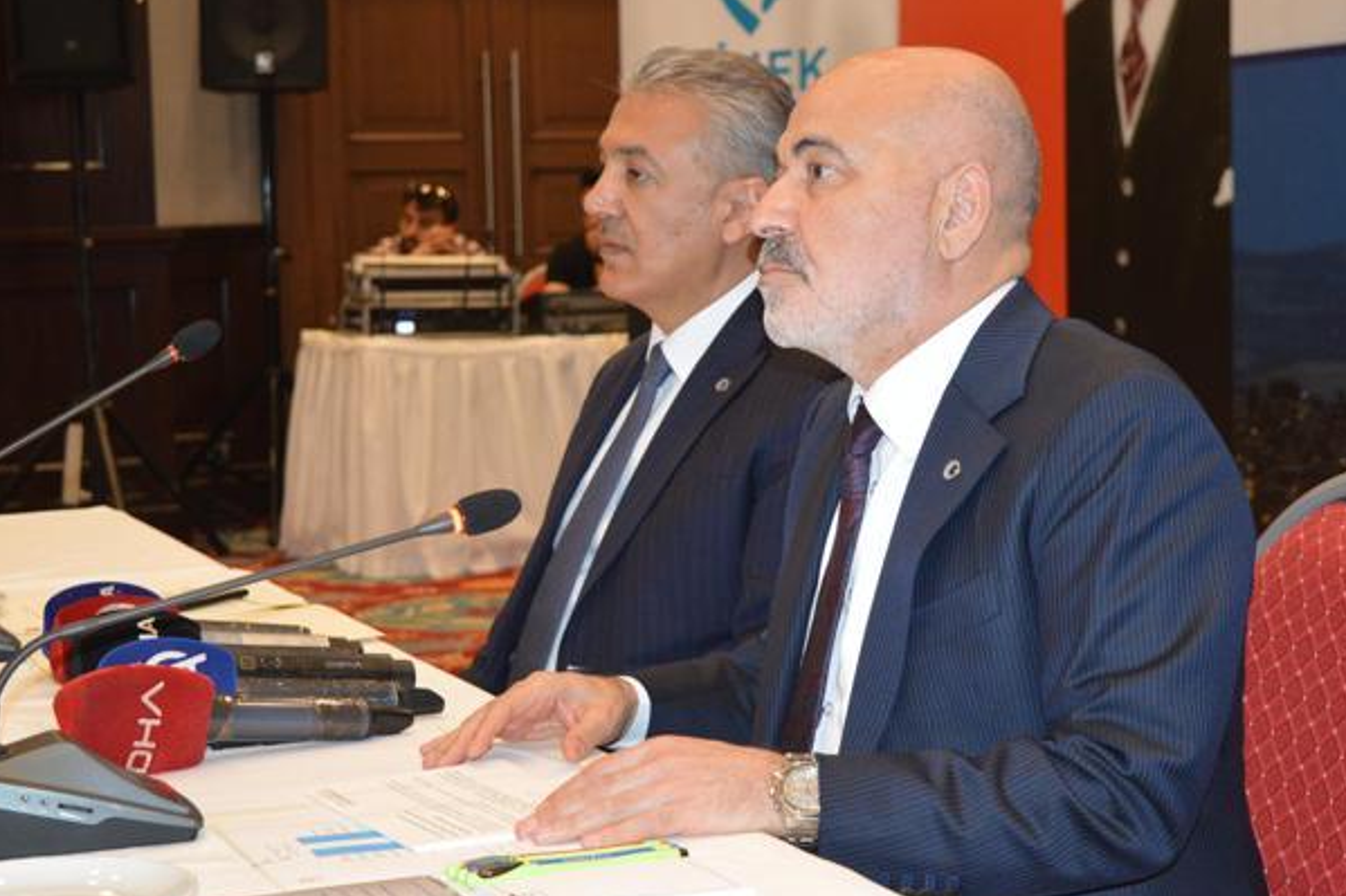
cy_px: 447
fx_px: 2766
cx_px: 683
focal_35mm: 74
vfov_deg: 18.4
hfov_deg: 27.4
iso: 2000
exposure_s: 1/60
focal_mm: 48
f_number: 5.3
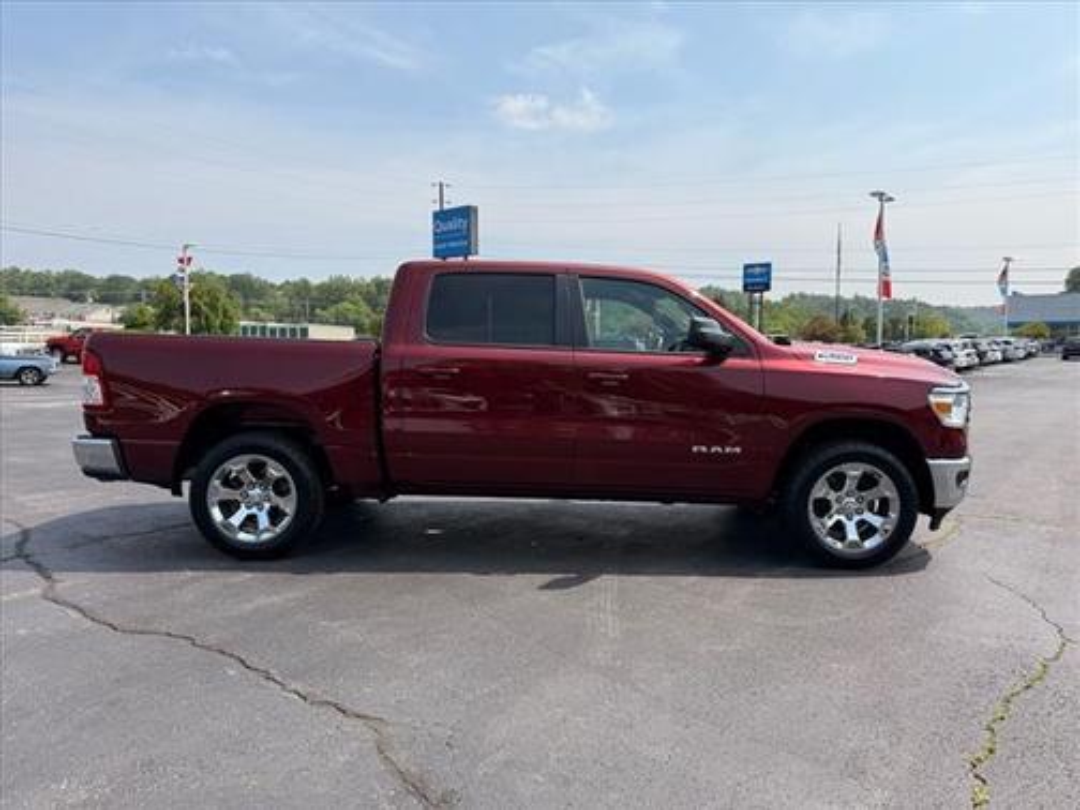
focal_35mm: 24
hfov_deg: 71.6
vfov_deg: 56.8
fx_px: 749
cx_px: 540
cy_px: 405
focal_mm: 6.76
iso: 80
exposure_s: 1/3584
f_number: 1.78
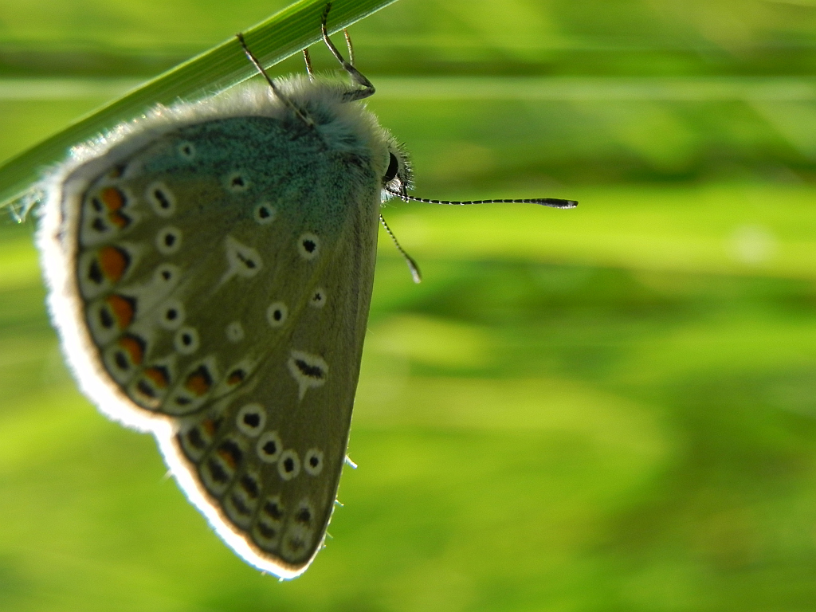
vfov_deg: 15.6
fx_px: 2239
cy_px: 306
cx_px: 408
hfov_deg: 20.7
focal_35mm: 95
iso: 160
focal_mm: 16.9
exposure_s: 1/482
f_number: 5
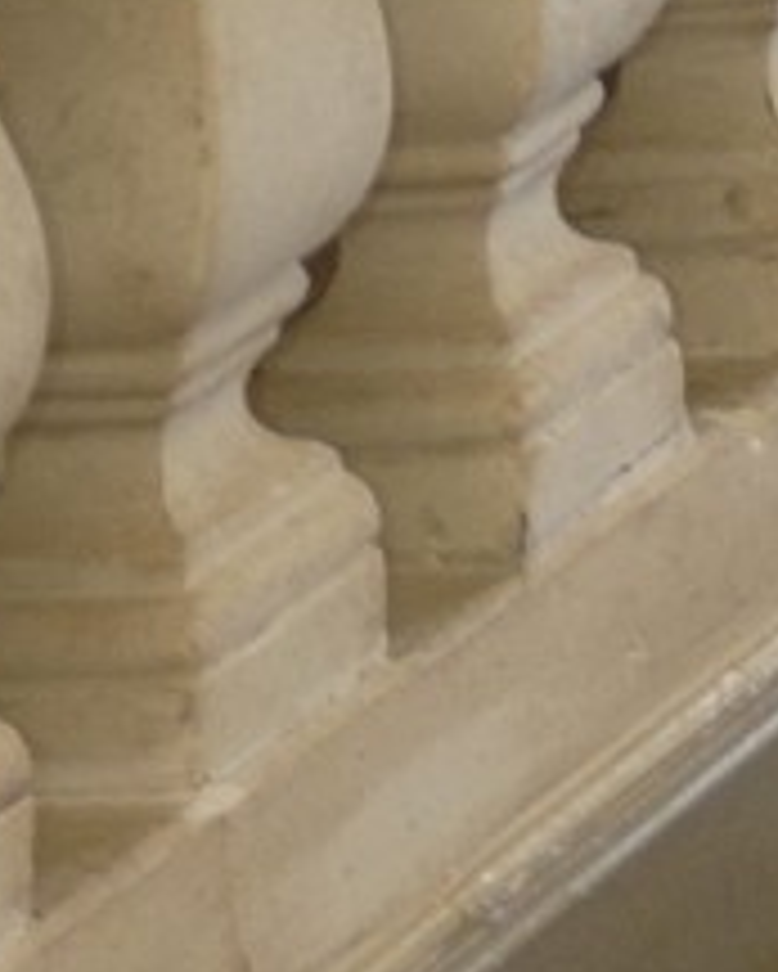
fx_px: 8398
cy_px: -1935
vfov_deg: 6.1
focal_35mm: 292
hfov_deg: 5.3
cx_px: 809
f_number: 2.8
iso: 250
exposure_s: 1/80
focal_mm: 28
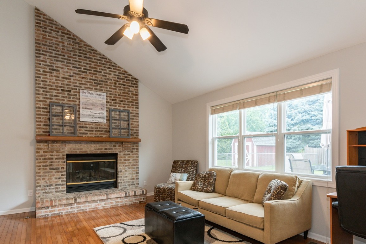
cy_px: 148
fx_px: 213
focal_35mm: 21
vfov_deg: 58.9
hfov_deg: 81.0
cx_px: 201
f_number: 9
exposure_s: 1/8
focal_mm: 10
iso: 200
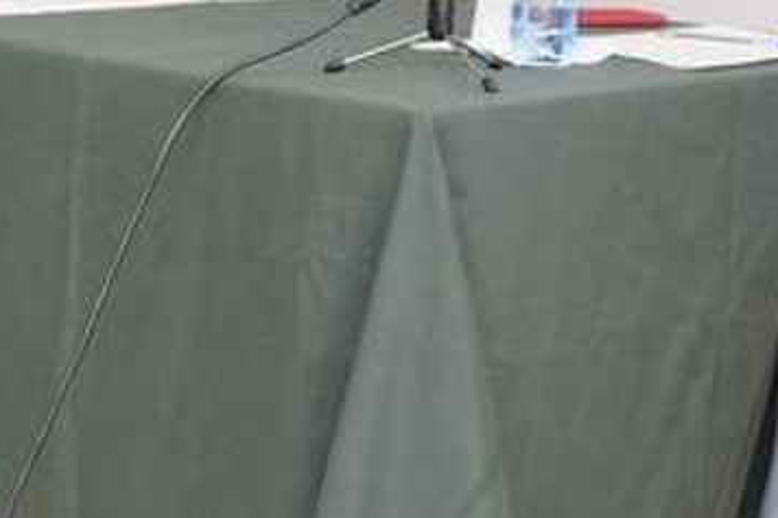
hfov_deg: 15.0
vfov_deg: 10.0
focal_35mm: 135
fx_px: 2916
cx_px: 83
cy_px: -129
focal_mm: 20
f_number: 4
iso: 500
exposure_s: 1/60
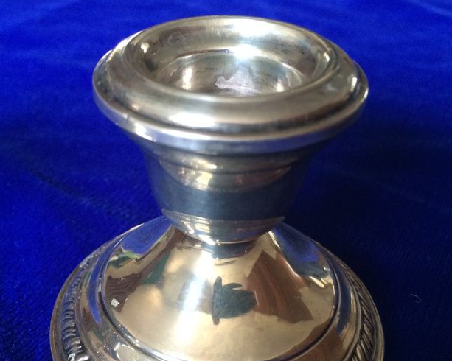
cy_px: 229
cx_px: 208
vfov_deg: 34.7
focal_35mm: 43
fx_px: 575
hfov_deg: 42.9
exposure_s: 1/30
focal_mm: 4.12
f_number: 2.2
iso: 160
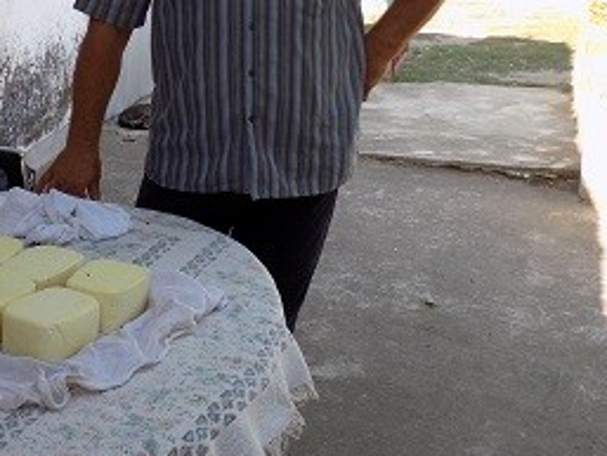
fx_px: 1228
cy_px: 189
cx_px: -73
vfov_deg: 21.0
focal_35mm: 70
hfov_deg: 25.6
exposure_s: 1/160
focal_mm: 5.3
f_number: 3.3
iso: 80
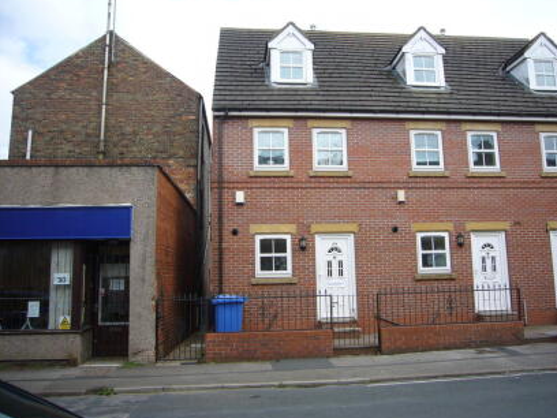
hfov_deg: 61.6
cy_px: 207
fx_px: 467
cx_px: 287
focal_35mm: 29
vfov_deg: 48.2
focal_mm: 4.6
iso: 80
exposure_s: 1/500
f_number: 2.8
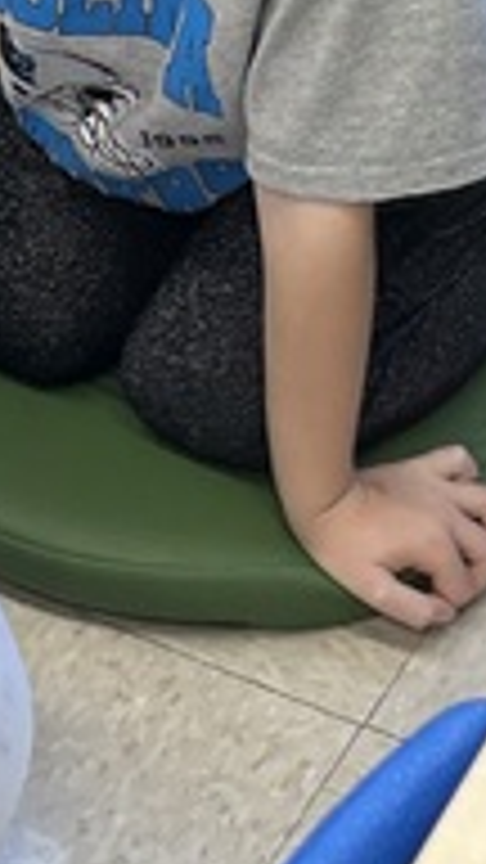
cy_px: 603
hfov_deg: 8.0
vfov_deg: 14.2
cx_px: 45
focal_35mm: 151
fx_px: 3459
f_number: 1.5
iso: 100
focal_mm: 5.7
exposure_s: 1/120
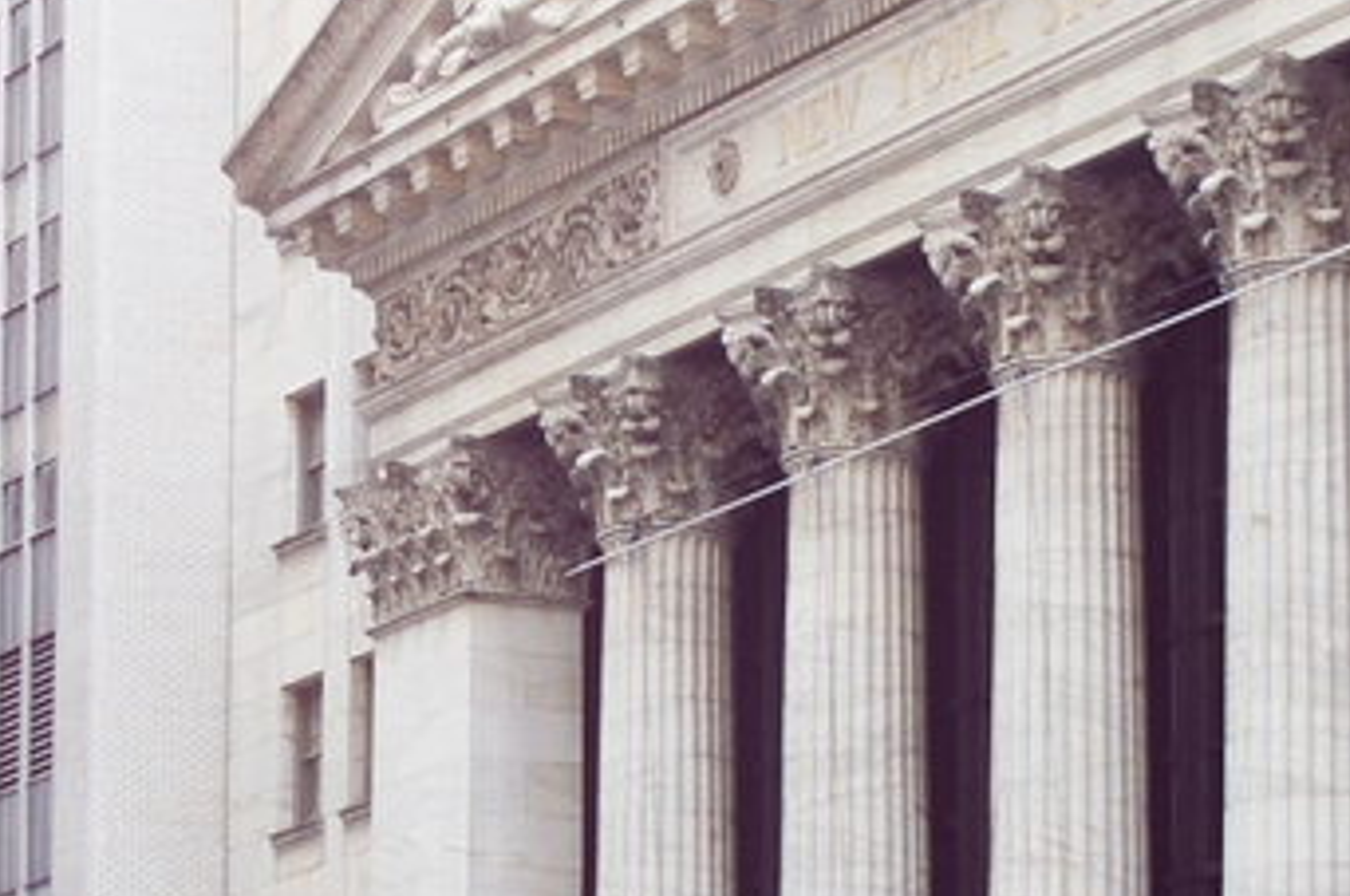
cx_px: 409
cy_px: 811
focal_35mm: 156
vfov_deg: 8.7
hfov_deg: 13.1
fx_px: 5860
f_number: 4
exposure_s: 1/250
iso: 800
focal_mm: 21
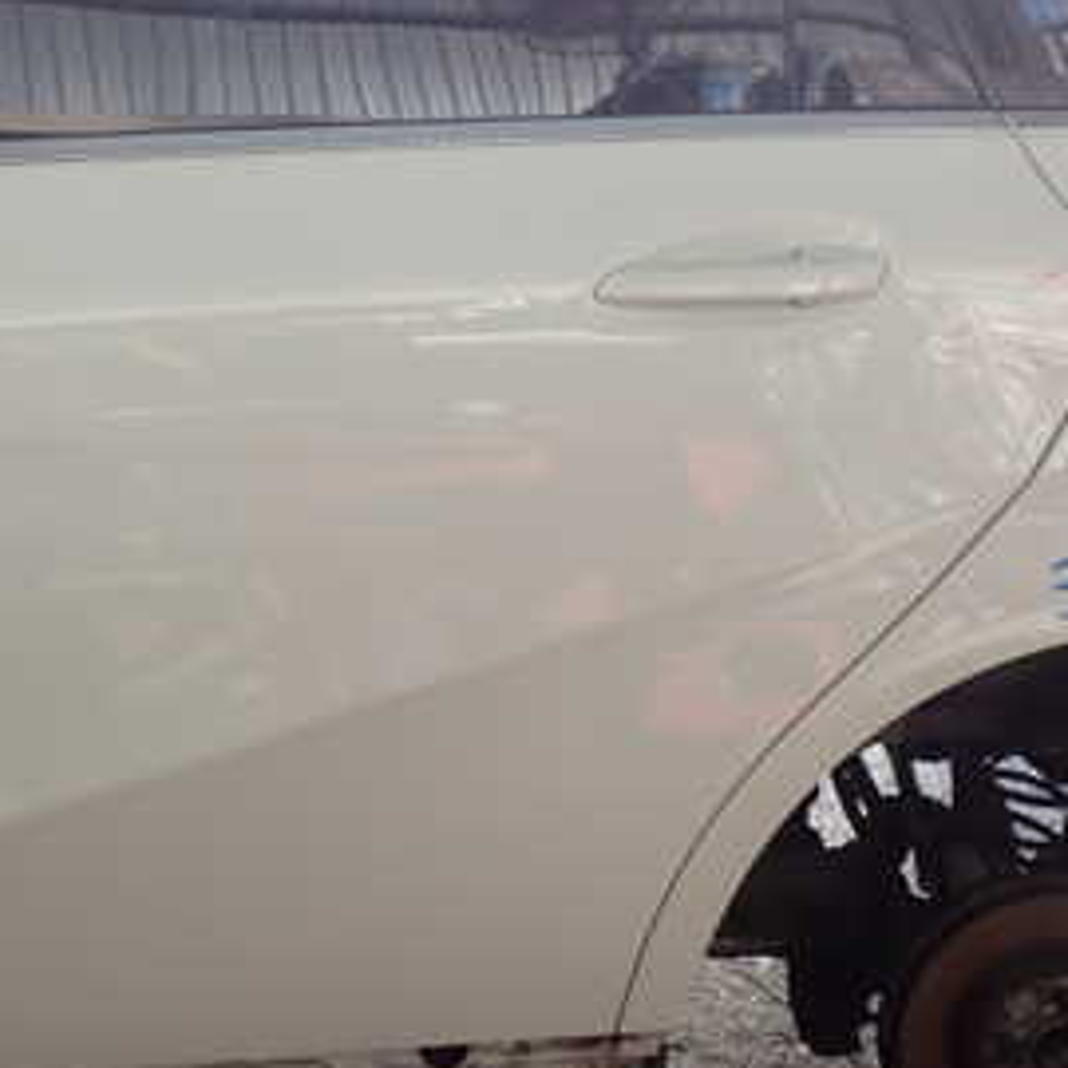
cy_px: 340
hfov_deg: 28.9
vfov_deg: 28.8
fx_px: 2059
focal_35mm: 59
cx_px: 356
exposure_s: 1/60
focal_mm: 5.4
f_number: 2.3
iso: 100
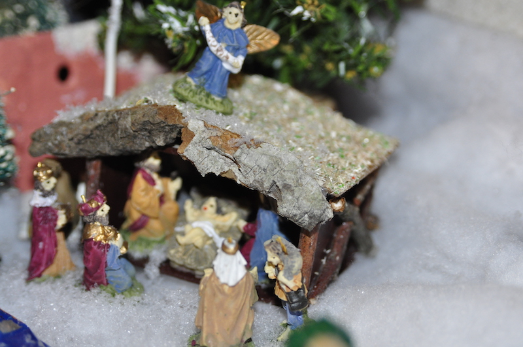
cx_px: 262
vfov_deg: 10.7
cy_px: 174
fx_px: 1850
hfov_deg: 16.1
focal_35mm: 128
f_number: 5.6
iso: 800
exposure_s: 1/200
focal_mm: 85
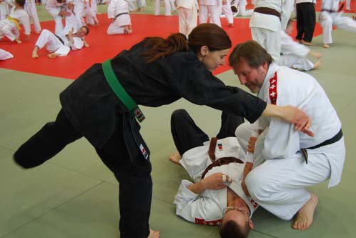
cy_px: 121
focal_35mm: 42
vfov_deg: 32.2
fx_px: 412
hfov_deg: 46.5
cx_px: 214
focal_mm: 23
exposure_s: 1/30
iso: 200
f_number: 3.8
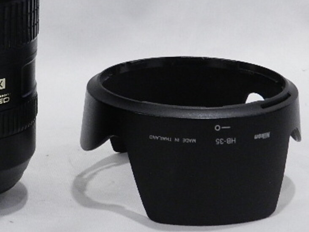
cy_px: 71
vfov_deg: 10.7
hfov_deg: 14.2
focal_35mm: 138
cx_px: 64
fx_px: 1232
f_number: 4.4
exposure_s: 1/80
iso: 800
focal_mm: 14.9
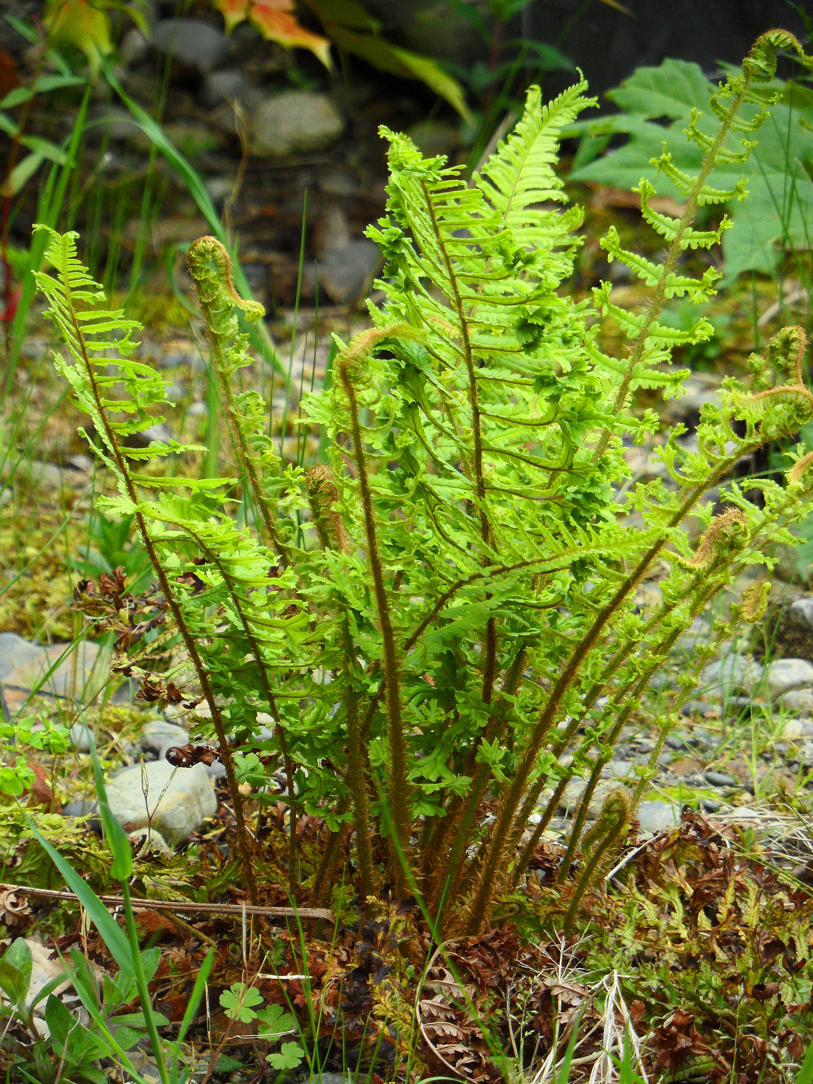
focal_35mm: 210
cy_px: 542
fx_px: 6576
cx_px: 406
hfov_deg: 7.1
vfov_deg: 9.4
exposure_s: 1/180
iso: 80
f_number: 4.6
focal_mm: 34.8
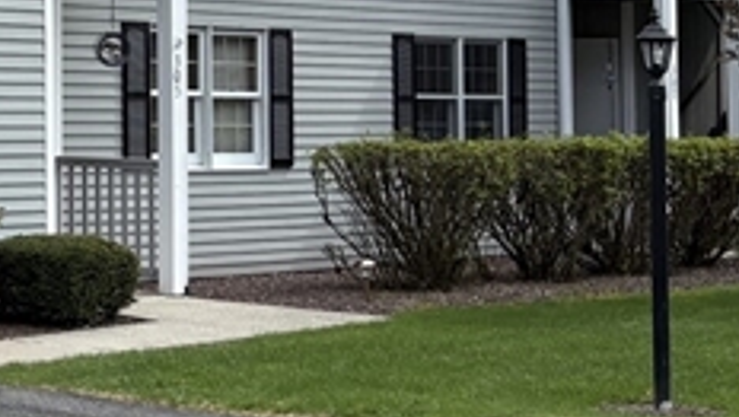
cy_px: -105
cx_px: -462
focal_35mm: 125
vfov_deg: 9.6
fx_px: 2452
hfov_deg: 15.4
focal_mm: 5.96
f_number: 1.6
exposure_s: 1/1626
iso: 50
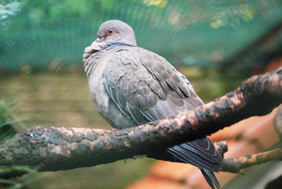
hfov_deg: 14.4
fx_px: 1118
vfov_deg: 9.7
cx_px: 141
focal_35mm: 142
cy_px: 94
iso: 280
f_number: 4.2
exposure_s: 1/125
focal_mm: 95
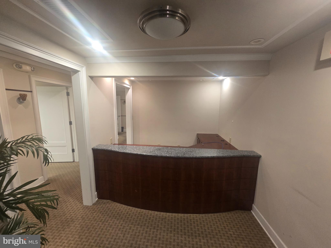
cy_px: 124
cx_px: 166
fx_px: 124
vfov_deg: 89.9
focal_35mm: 13
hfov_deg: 106.2
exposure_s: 1/60
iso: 200
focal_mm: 2.2
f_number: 2.2
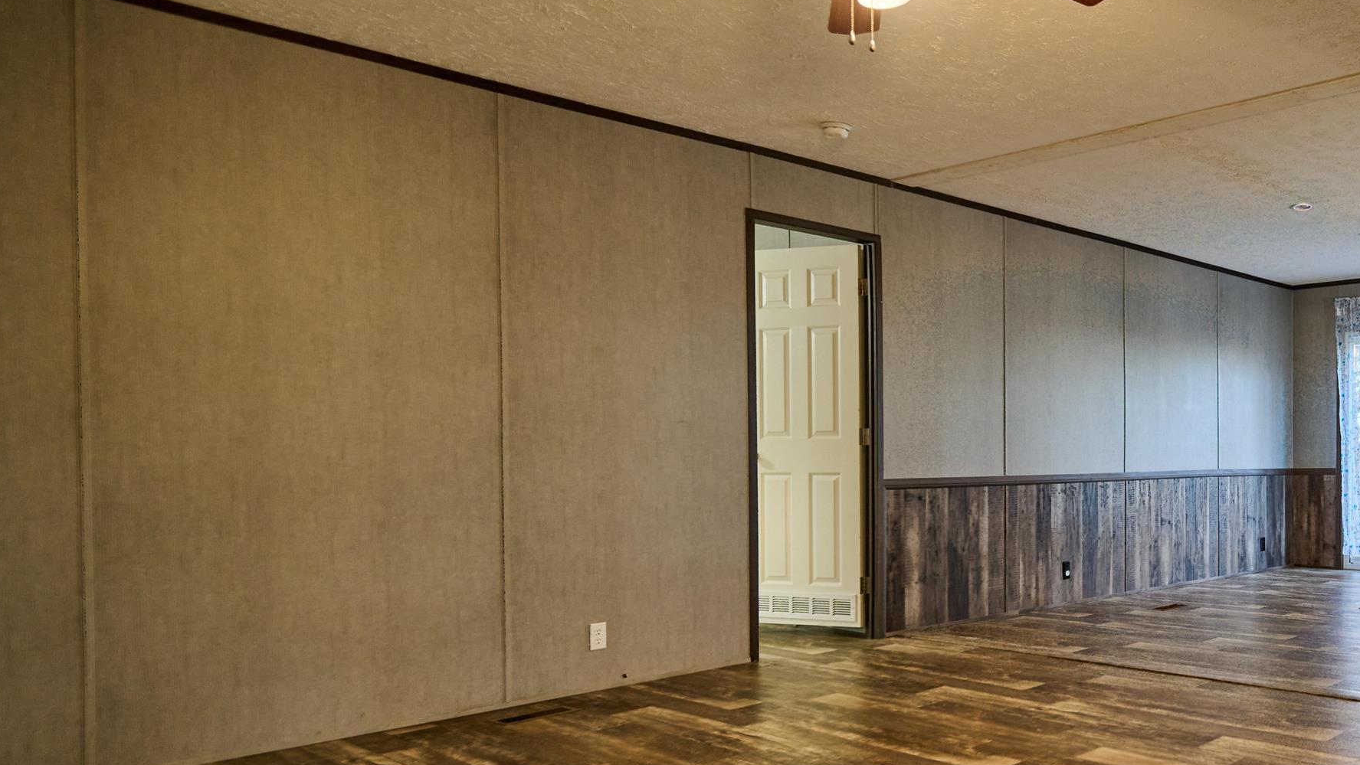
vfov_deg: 40.0
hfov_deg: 60.3
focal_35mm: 29
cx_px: 1106
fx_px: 1046
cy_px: 466
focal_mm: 16
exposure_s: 1/125
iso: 1600
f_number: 2.2
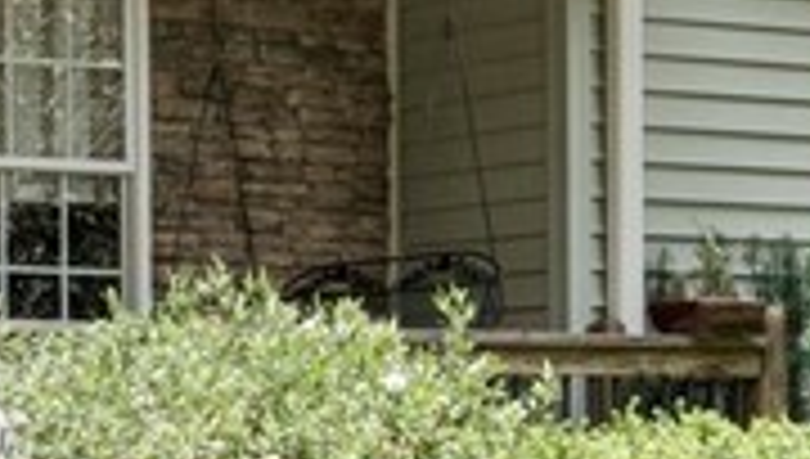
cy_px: 425
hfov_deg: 14.6
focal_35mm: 126
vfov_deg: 9.6
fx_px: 2711
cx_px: -711
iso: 400
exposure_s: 1/1000
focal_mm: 20
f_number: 5
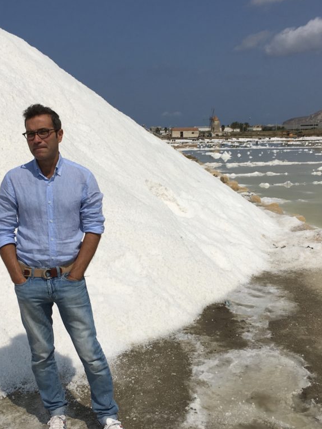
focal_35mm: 39
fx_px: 484
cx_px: 143
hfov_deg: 36.8
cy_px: 214
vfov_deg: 47.9
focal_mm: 4.15
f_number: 2.2
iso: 25
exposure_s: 1/6410
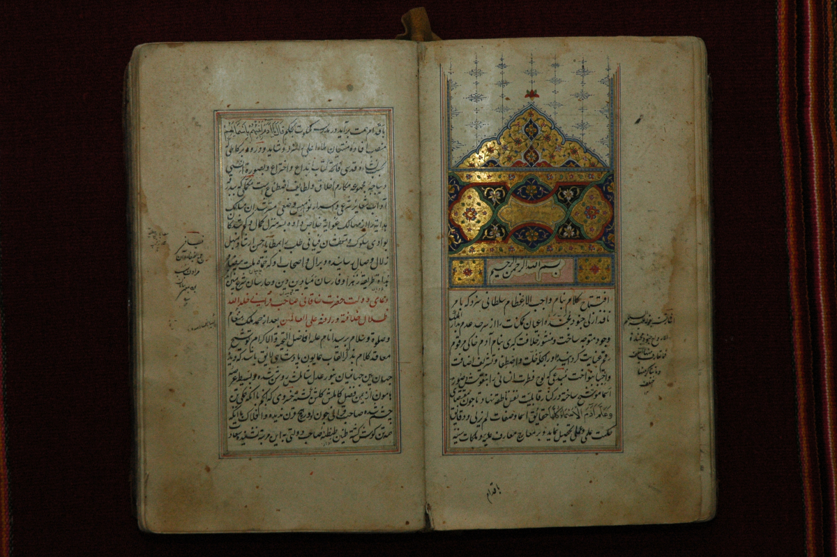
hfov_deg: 19.5
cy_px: 278
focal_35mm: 105
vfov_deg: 13.0
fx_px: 2439
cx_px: 418
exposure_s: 1/125
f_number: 13
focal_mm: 70
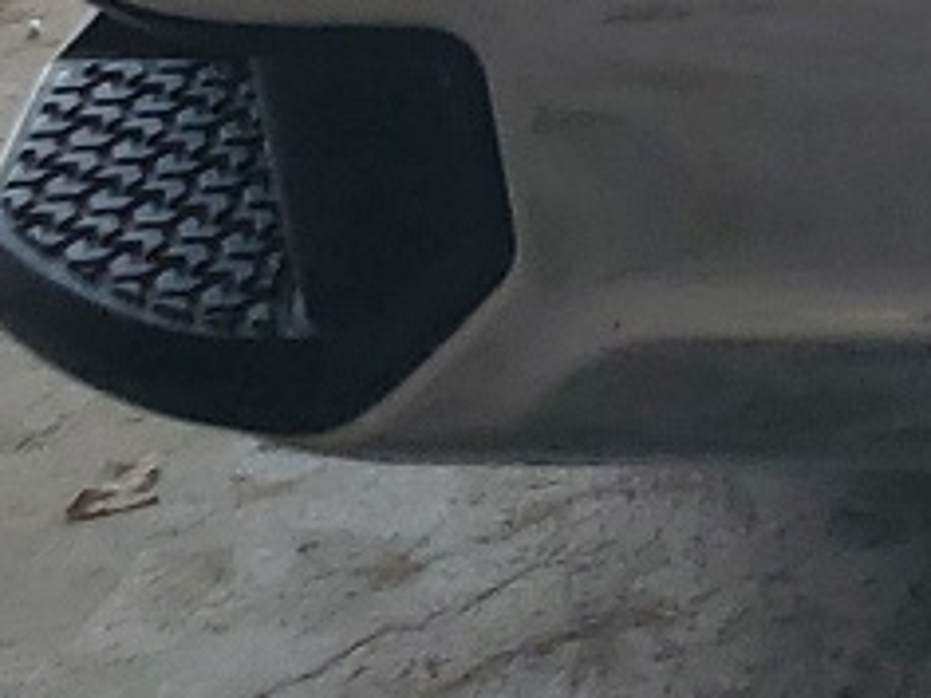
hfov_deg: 9.6
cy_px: -1073
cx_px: 2426
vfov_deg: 7.7
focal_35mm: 176
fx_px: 4734
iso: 50
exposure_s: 1/256
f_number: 1.5
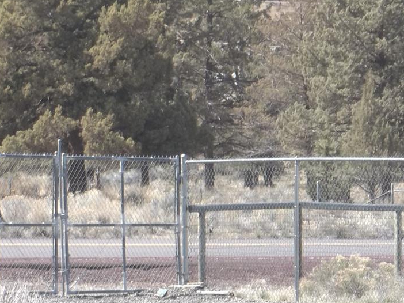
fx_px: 2917
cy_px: 226
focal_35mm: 250
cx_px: 168
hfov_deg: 7.9
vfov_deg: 5.9
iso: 80
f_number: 5.1
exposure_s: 1/160
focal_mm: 21
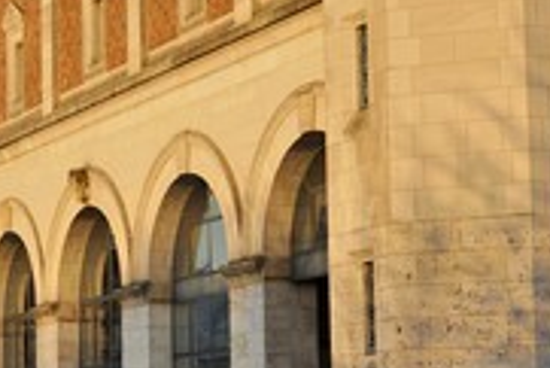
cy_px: 195
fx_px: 2202
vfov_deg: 9.5
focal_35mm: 144
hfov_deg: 14.1
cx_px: 88
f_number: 13
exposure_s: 1/160
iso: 200
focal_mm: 62
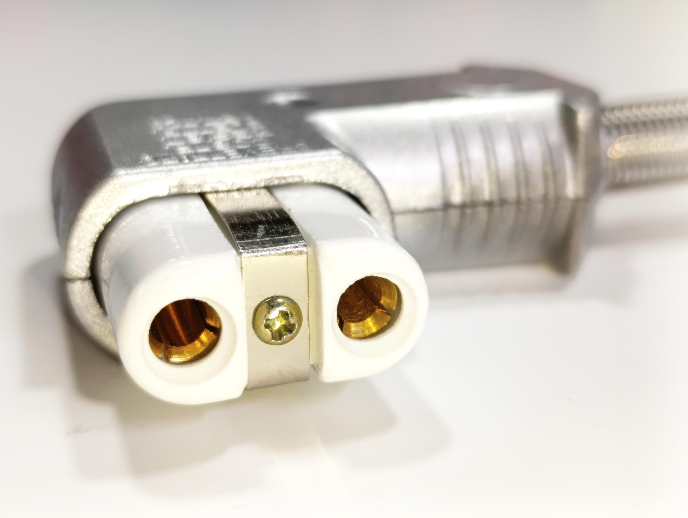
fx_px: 458
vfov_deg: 59.0
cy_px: 259
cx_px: 344
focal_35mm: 23
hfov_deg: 73.8
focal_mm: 6.14
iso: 320
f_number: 1.6
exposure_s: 1/100
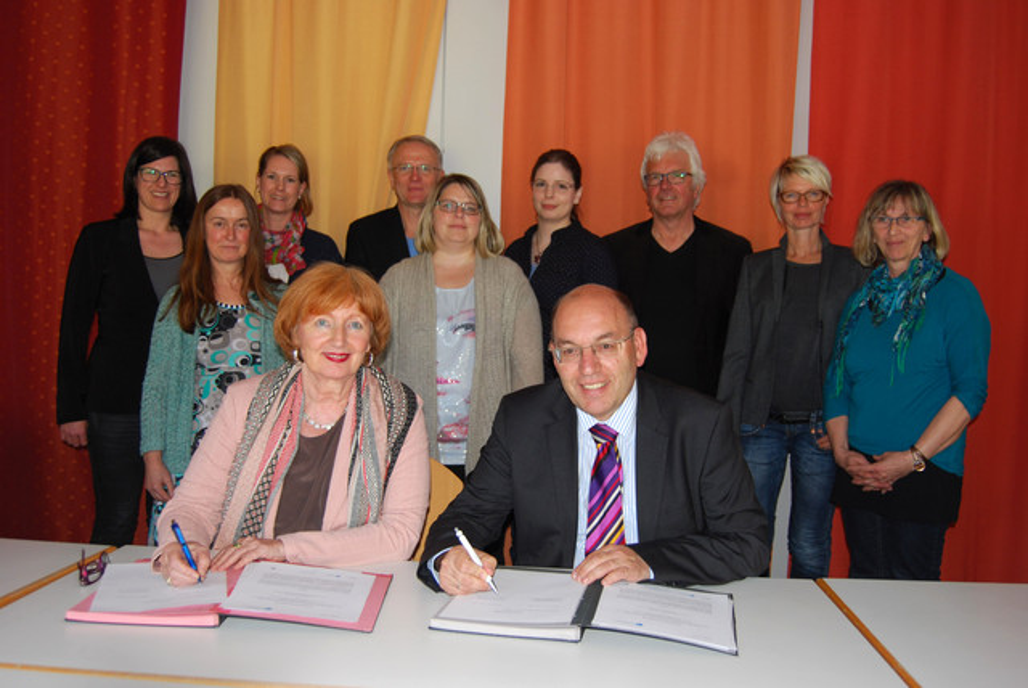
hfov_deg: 55.1
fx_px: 986
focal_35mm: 34
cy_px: 344
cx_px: 514
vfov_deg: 38.4
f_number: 3.8
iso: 200
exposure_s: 1/60
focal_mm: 23
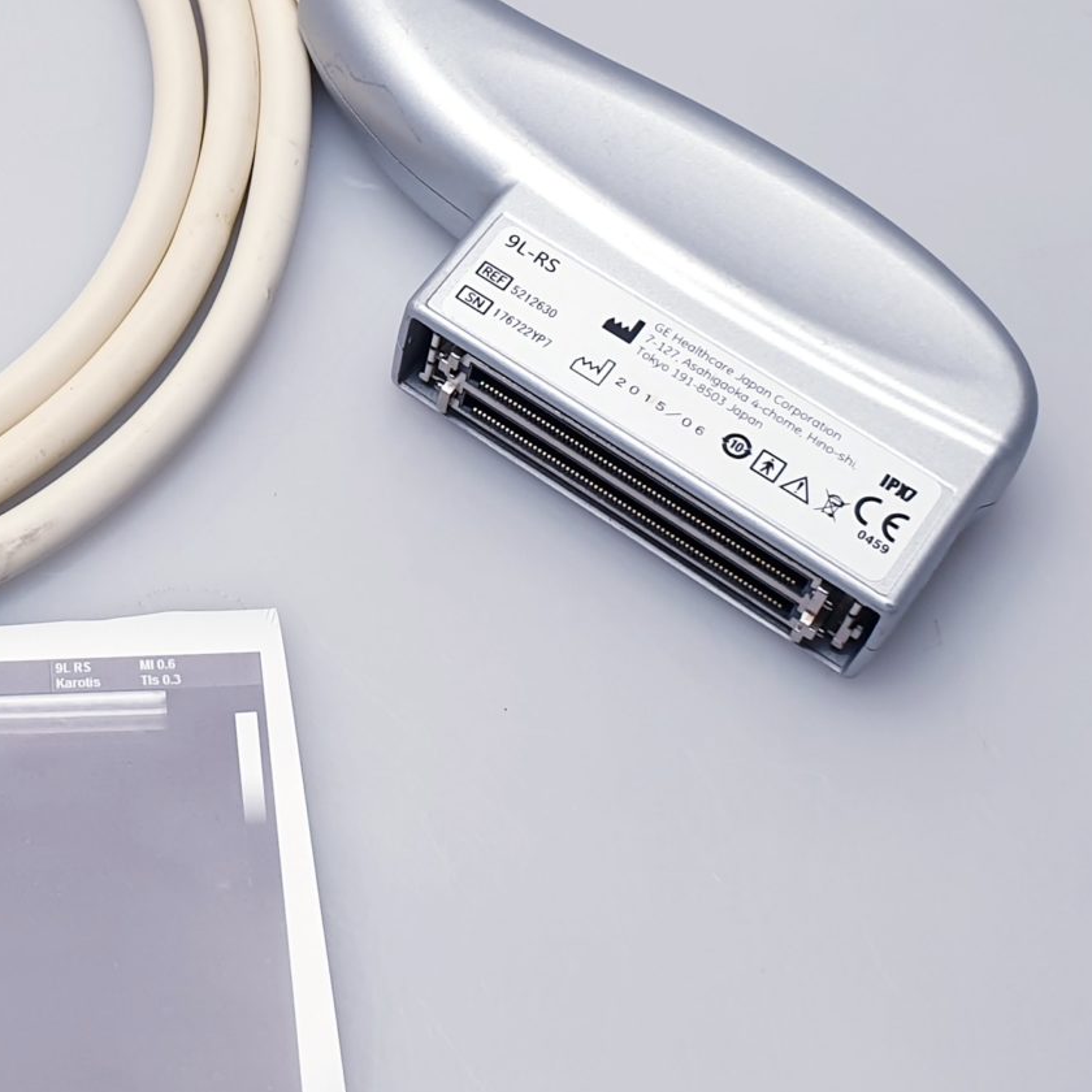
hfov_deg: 23.6
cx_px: -13
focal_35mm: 70
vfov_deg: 24.5
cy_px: 311
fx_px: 2498
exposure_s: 1/50
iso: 50
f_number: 2.4
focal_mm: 4.3
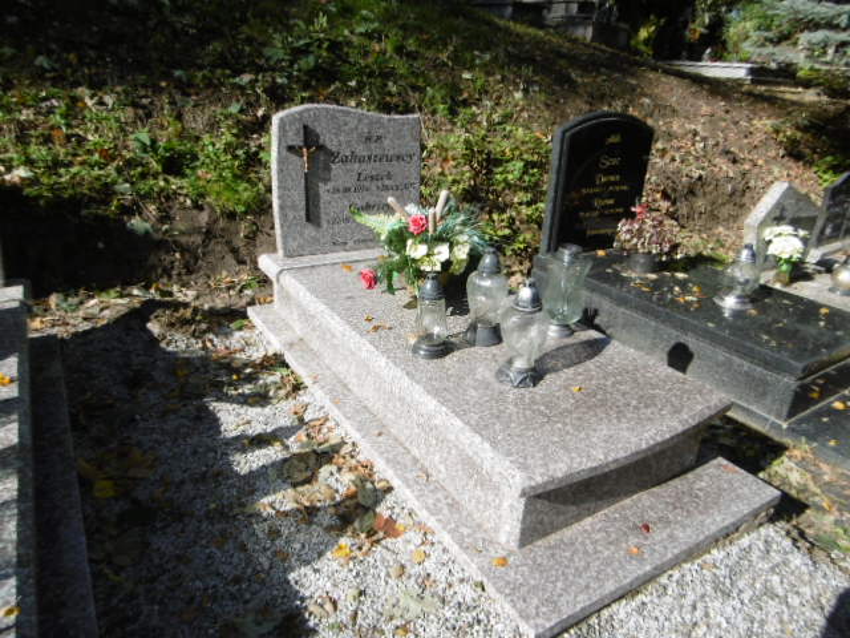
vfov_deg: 56.8
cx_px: 425
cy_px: 319
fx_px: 589
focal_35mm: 24
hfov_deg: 71.6
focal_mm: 4.3
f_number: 3.1
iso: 100
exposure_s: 1/640
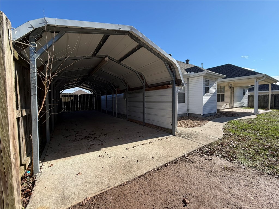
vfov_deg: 85.7
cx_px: 140
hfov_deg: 102.1
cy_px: 104
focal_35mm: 14
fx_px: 113
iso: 32
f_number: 2.2
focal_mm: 2.22
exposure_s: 1/770
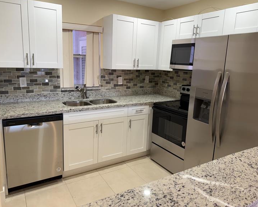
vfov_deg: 54.9
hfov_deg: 66.0
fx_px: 199
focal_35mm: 26
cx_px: 127
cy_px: 100
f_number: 1.78
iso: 160
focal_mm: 6.76
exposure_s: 1/120
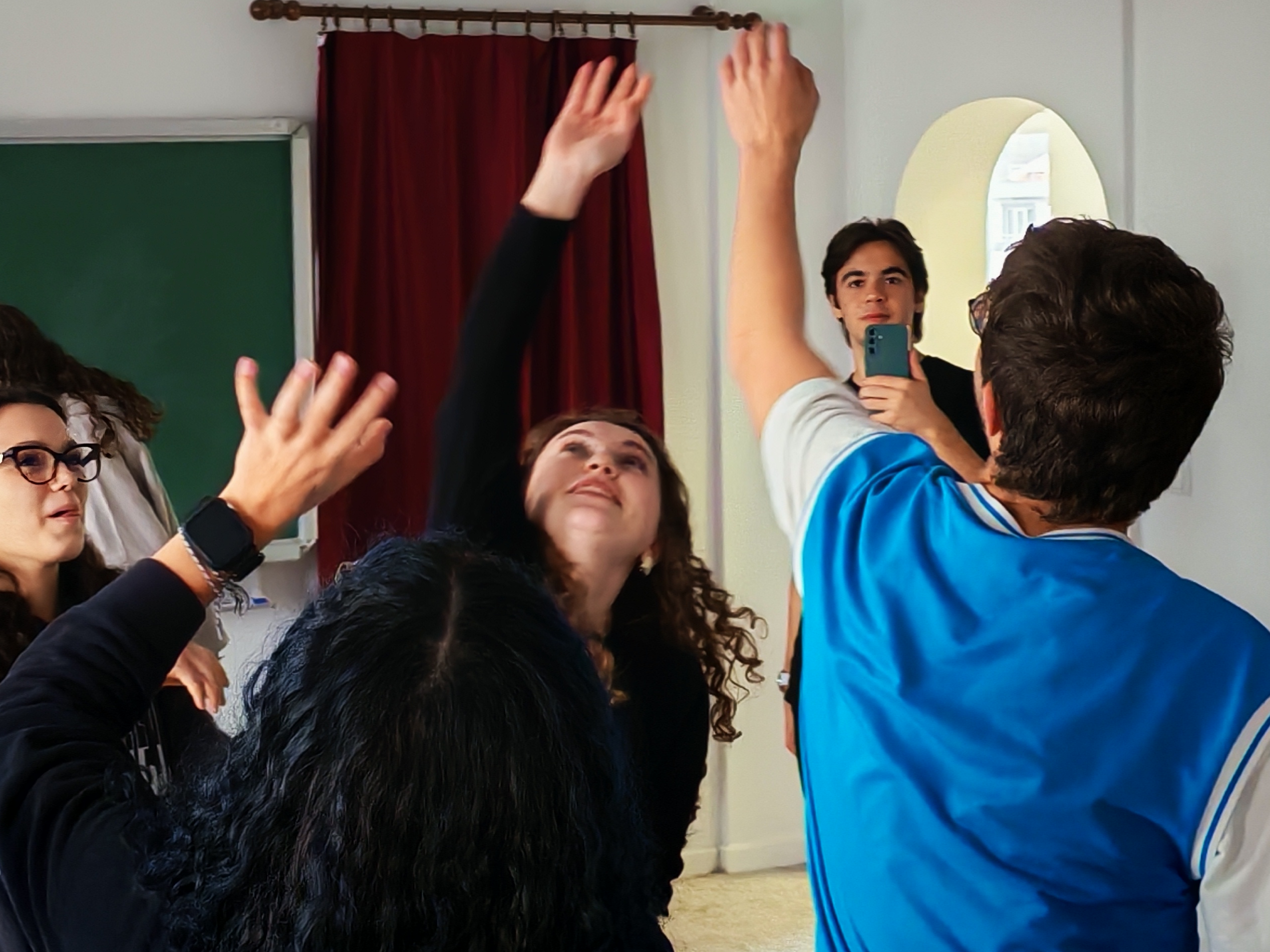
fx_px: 3082
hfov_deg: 23.2
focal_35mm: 84
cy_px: 207
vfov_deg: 17.4
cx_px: 493
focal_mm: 6.12
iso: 2500
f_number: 1.9
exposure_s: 1/100
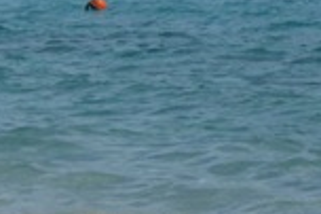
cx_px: 89
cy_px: -91
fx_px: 2387
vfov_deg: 5.1
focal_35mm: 268
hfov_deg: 7.7
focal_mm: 34
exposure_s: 1/500
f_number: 11
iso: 800
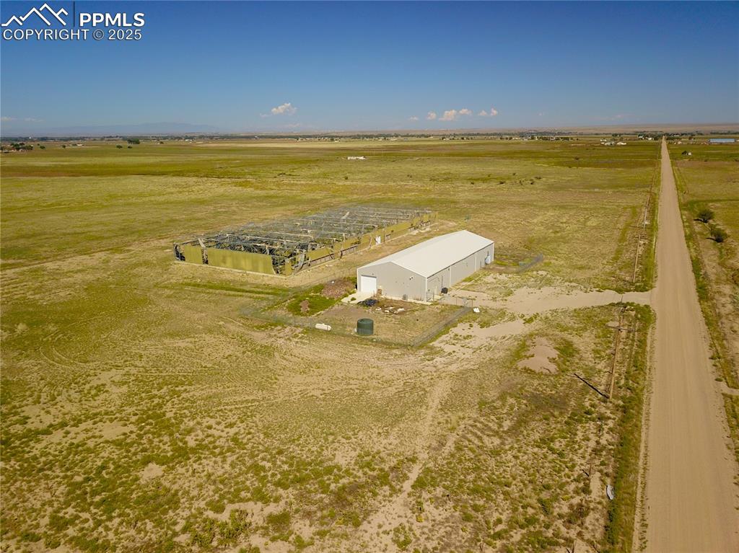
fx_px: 555
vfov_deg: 53.0
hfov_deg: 67.3
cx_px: 370
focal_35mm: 26
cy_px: 276
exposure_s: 1/1037
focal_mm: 4.73
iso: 100
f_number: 2.2
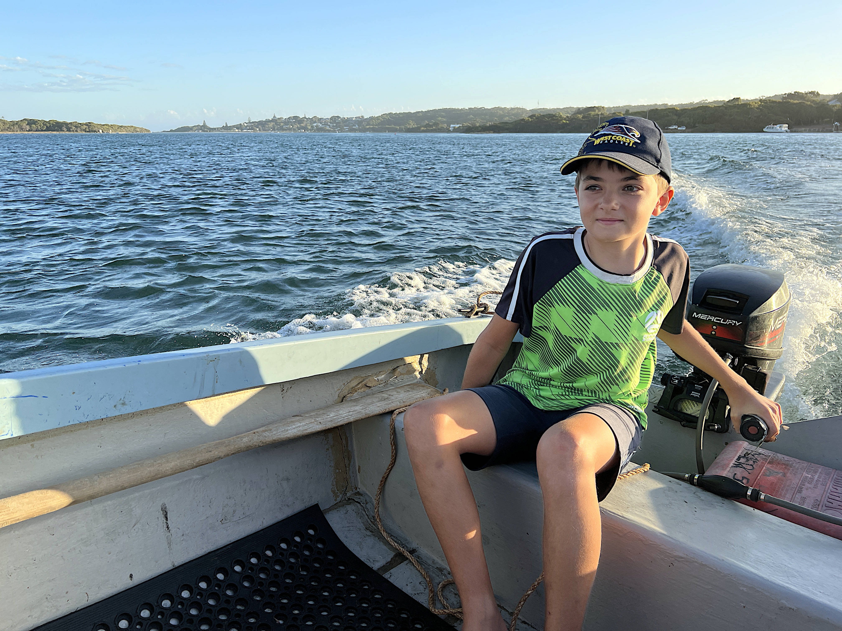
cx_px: 421
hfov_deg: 67.3
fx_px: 632
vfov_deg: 53.1
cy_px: 316
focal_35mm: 26
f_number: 1.5
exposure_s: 1/1058
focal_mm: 5.7
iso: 50
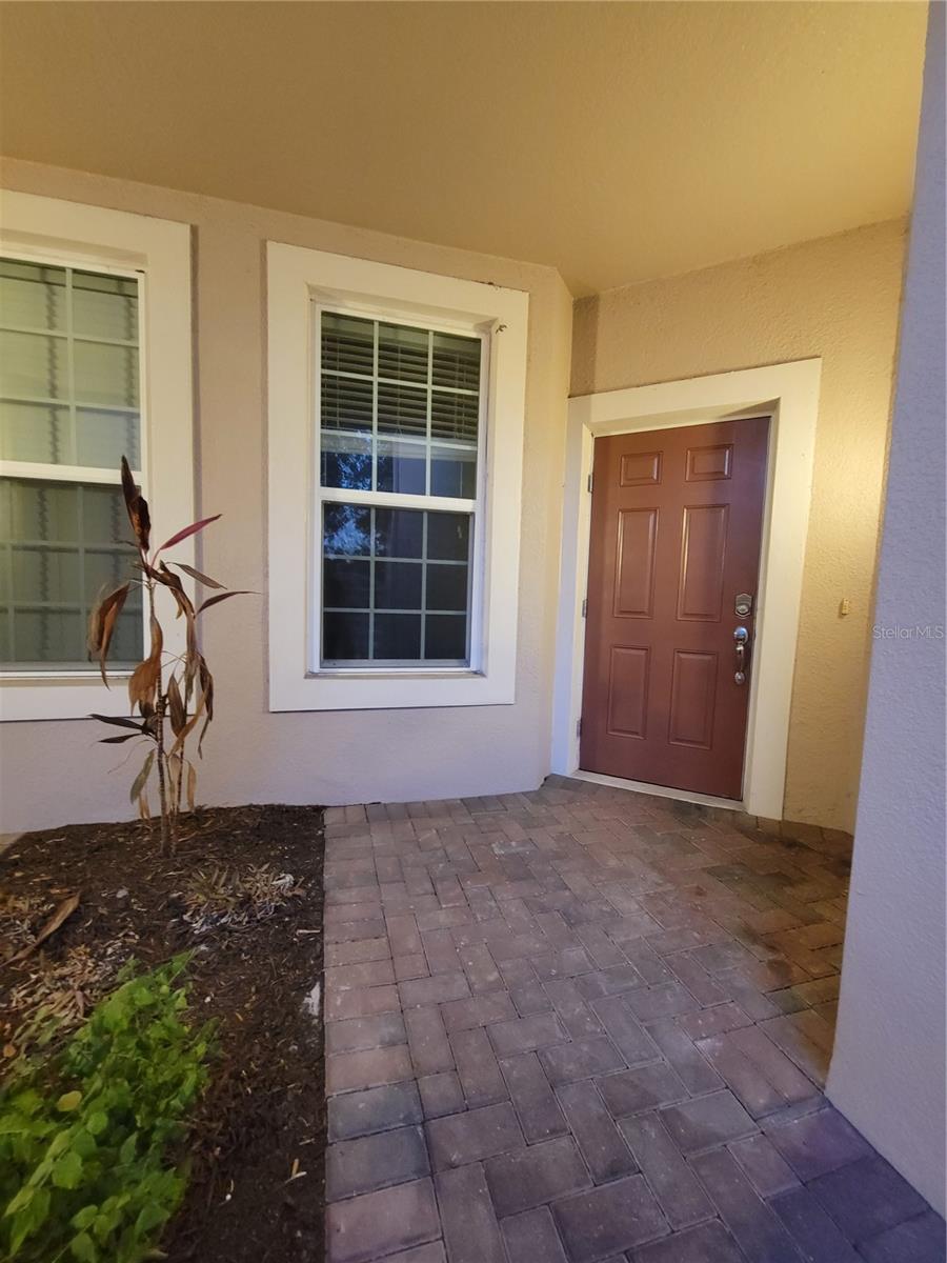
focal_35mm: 13
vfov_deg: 106.2
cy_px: 632
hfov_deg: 89.9
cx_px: 474
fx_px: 474
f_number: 2.2
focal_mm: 2.2
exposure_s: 1/24
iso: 800
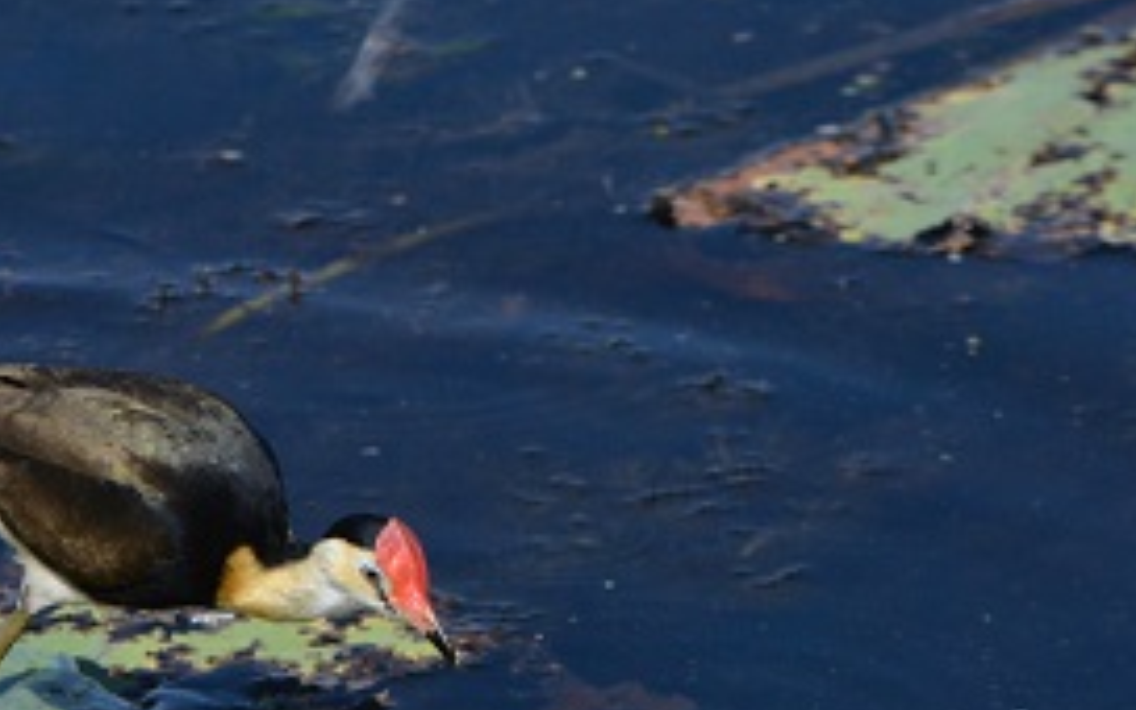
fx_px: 26130
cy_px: 595
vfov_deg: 1.6
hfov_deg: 2.5
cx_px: 476
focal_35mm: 844
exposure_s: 1/4000
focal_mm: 300
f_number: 11
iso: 2000
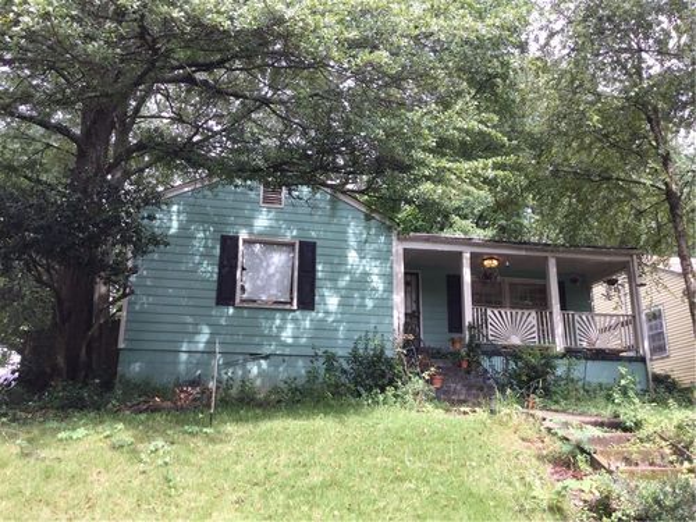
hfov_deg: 58.4
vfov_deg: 45.4
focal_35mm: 31
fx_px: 623
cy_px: 261
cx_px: 348
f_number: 2.4
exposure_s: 1/120
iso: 25
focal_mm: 3.3
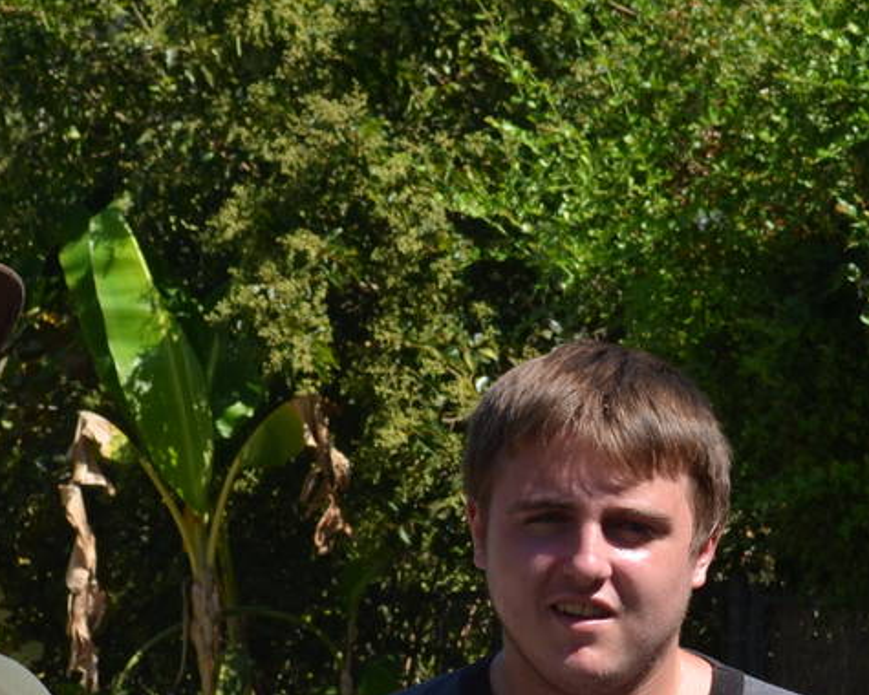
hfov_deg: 13.6
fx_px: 3652
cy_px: 658
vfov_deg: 10.8
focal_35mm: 142
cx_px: 563
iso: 140
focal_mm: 30
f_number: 8
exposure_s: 1/250
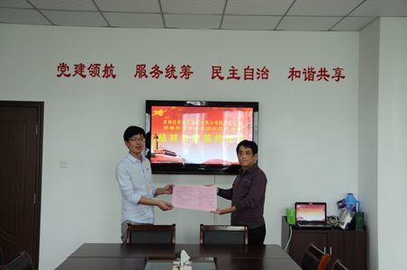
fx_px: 491
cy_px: 135
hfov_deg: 45.0
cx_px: 204
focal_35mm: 44
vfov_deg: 30.8
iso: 200
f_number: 4
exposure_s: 1/30
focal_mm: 29
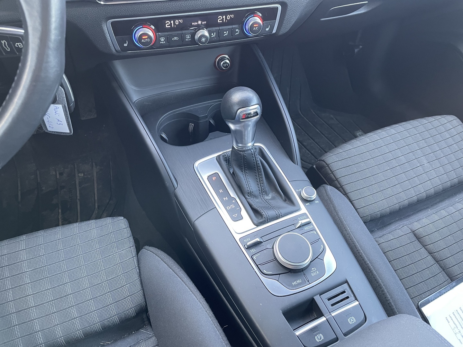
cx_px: 232
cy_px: 174
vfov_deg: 53.1
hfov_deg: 67.3
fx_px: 348
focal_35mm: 26
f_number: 1.6
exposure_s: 1/60
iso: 250
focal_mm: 4.2
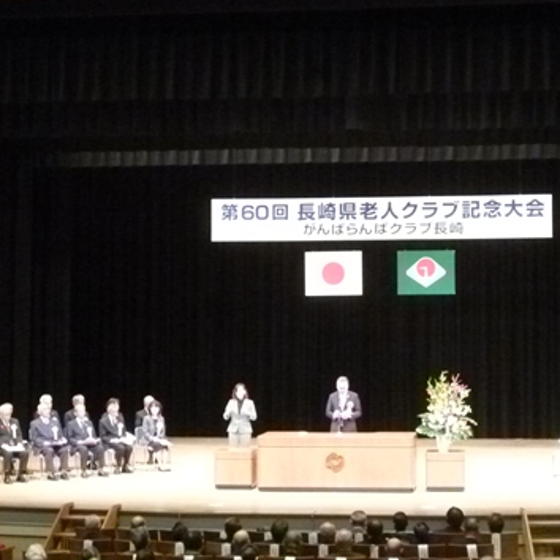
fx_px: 1281
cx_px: 361
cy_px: 286
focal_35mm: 70
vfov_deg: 24.7
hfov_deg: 24.6
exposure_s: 1/25
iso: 1600
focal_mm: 10
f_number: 4.4
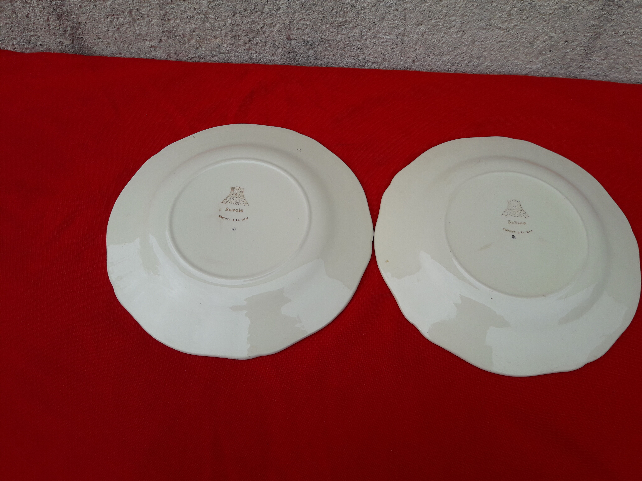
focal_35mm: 28
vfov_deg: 49.7
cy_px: 240
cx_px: 321
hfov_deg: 63.4
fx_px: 519
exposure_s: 1/710
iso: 40
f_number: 1.9
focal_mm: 3.7
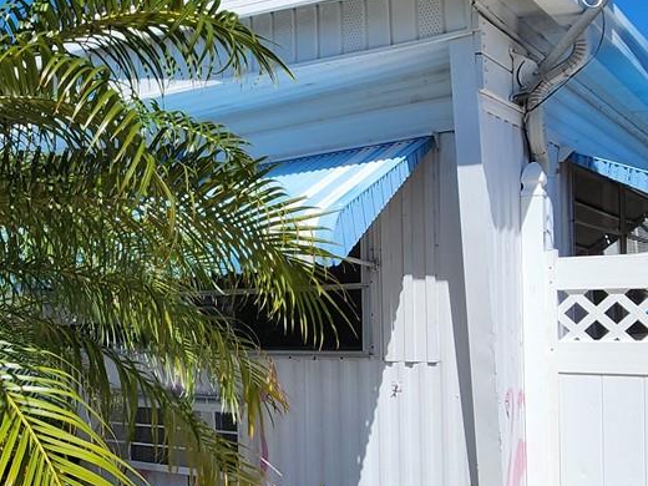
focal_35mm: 40
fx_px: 749
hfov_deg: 44.7
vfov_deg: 35.7
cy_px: 313
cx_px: 140
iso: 50
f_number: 2.2
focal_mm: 2.2
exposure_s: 1/2961
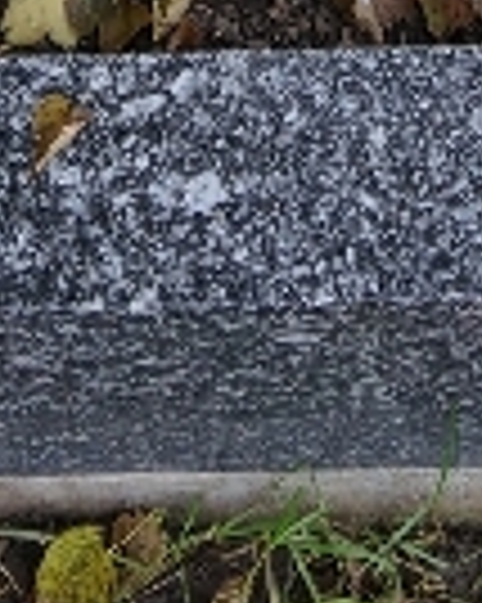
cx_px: 356
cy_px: -1102
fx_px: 2392
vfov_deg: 10.7
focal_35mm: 134
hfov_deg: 11.5
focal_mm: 16
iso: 400
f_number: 5
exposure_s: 1/100
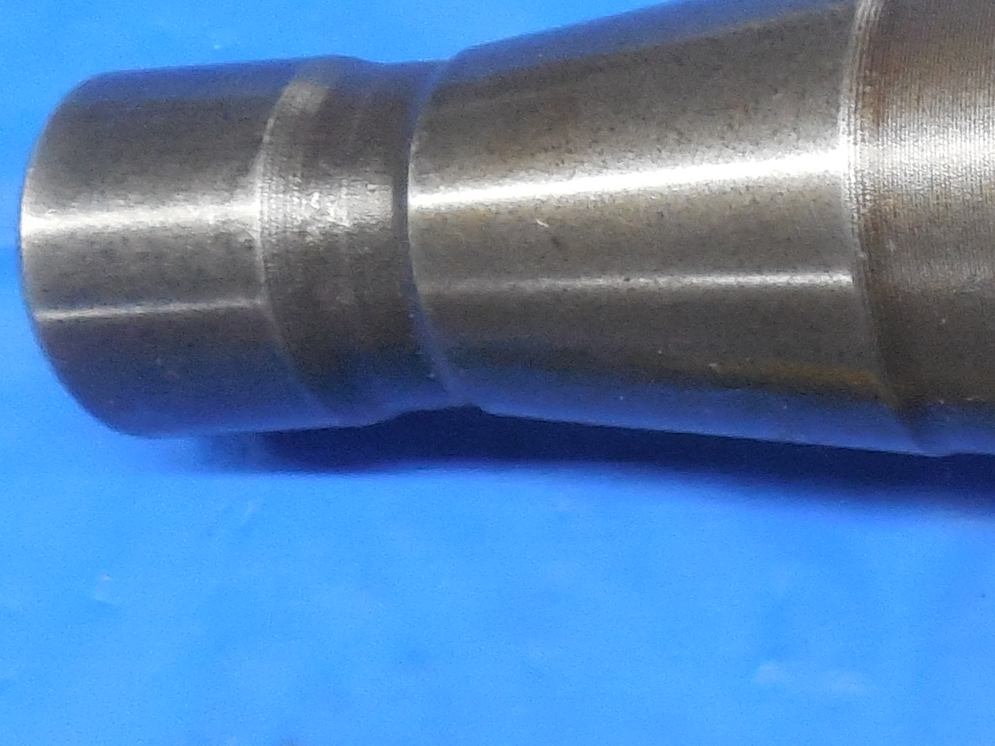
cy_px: 345
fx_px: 2644
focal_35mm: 92
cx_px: 1512
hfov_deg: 18.7
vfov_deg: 16.1
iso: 400
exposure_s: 1/25
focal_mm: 4.5
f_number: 3.3
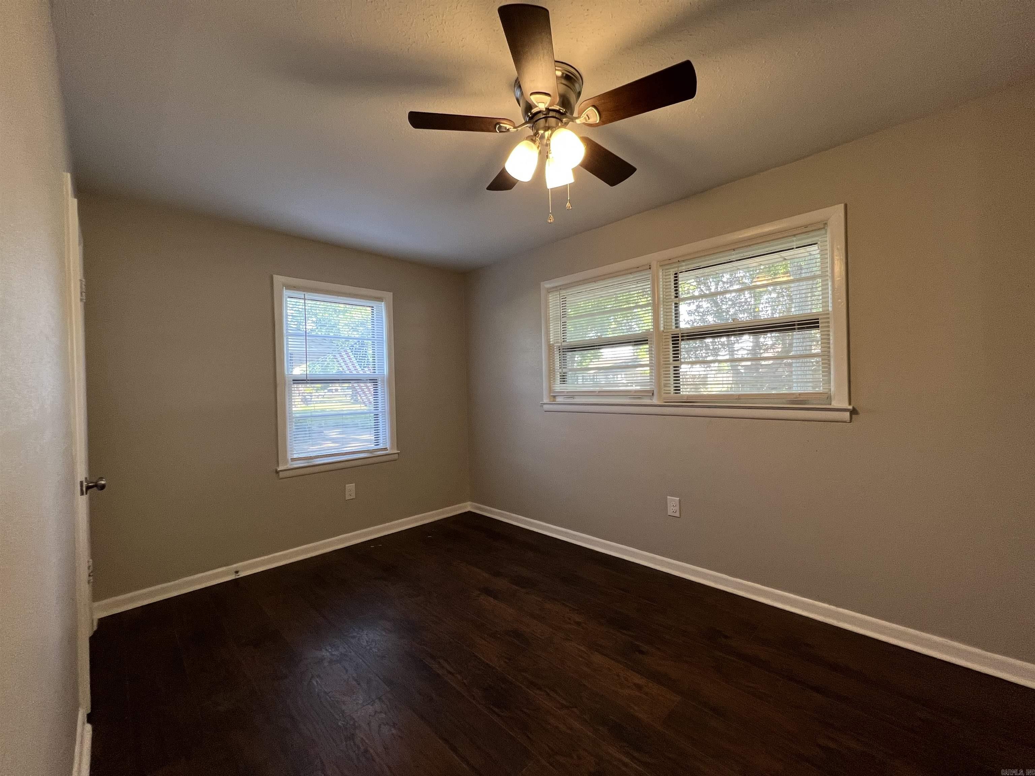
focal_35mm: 13
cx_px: 518
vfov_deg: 89.9
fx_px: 389
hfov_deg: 106.2
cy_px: 388
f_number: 1.8
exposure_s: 1/120
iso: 160
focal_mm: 1.57
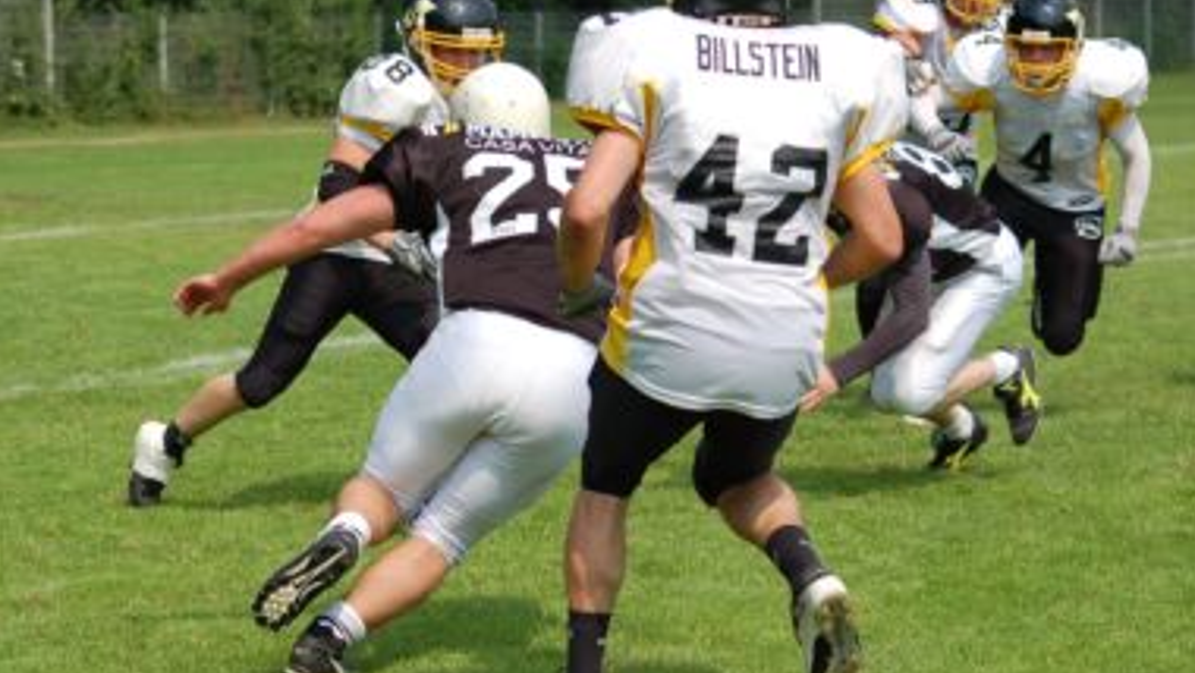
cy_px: 258
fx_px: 4152
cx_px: 502
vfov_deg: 9.3
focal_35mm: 131
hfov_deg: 16.4
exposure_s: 1/1250
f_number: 5.6
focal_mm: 70
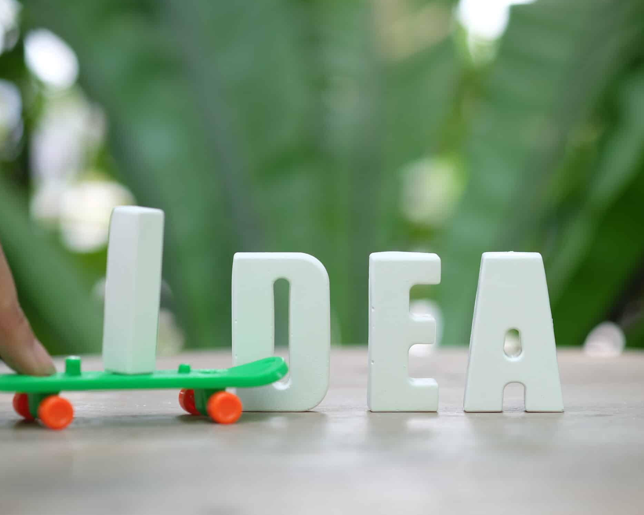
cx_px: 320
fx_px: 2211
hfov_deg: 16.6
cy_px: 287
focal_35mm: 116
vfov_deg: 13.3
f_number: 2.8
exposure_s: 1/250
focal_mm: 60
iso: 320
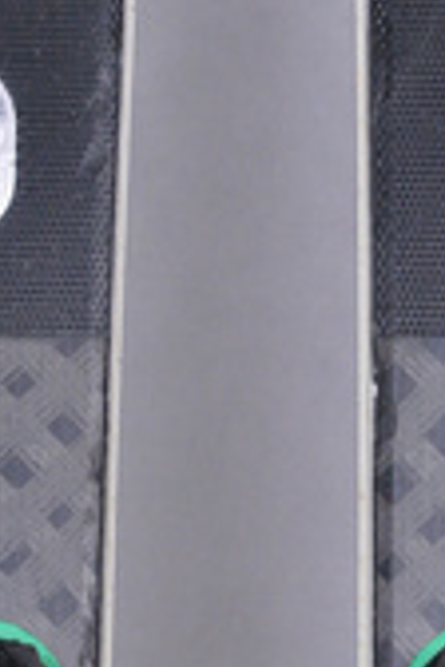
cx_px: 240
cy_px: 282
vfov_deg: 4.9
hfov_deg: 3.3
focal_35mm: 422
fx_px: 7830
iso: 3200
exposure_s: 1/125
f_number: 8
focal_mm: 105
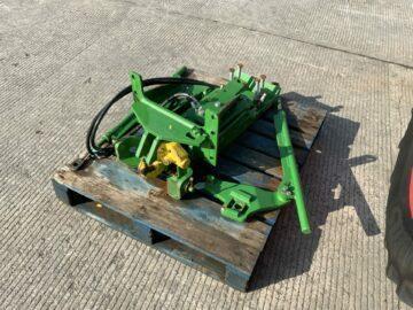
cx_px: 206
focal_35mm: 29
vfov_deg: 48.2
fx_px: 346
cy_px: 155
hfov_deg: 61.7
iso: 16
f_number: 1.8
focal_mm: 3
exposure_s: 1/1035
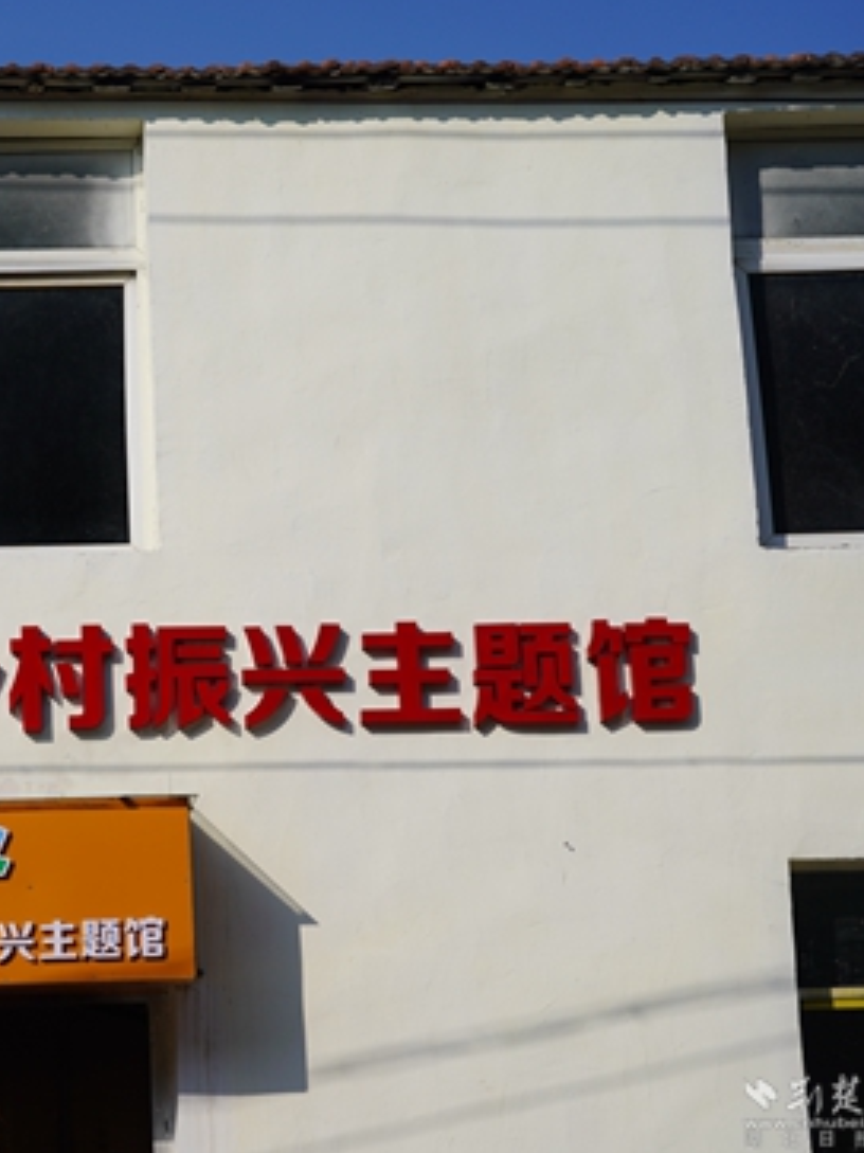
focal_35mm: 70
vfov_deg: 27.8
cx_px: 38
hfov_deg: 20.4
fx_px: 2331
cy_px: 573
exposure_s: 1/1600
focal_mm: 48
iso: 100
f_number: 5
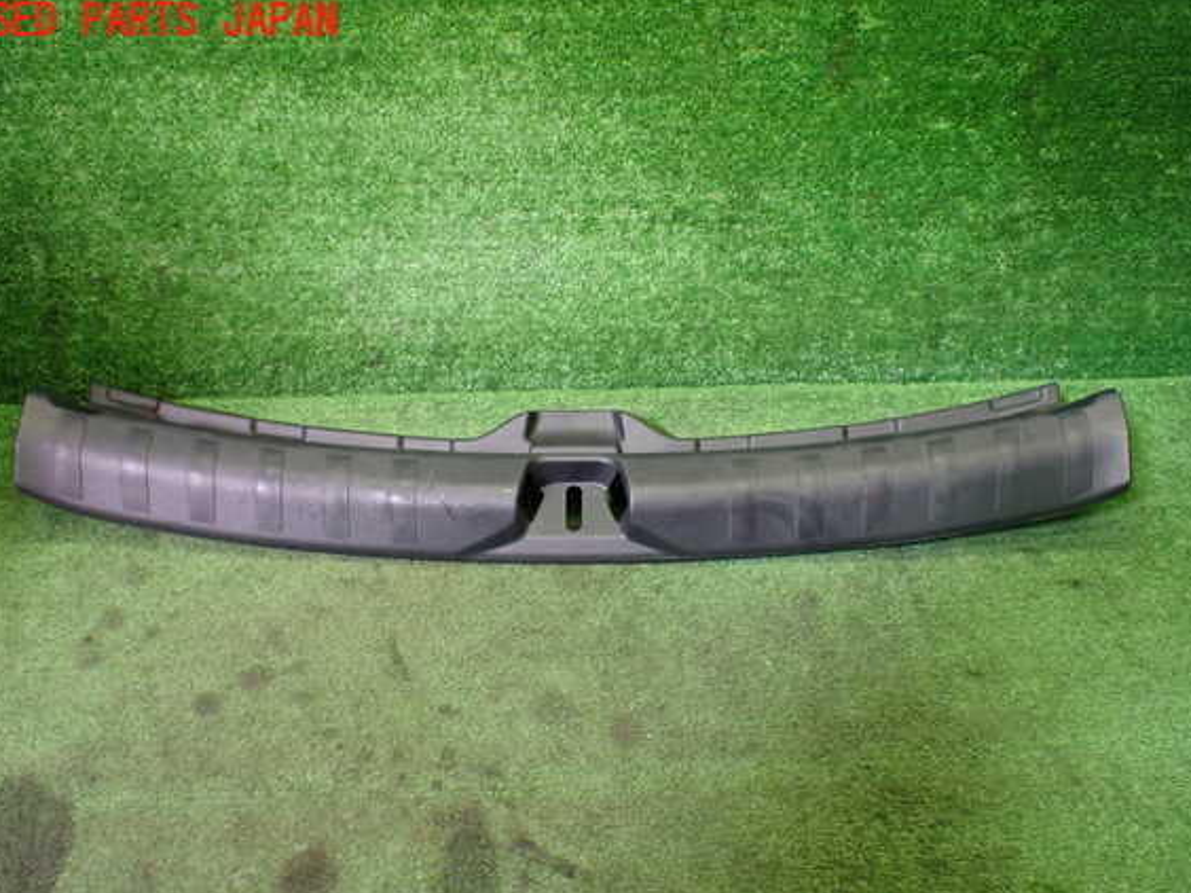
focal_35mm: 32
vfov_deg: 44.1
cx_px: 588
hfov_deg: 56.8
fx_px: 1101
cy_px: 472
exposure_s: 1/125
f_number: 2.3
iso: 640
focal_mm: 5.4
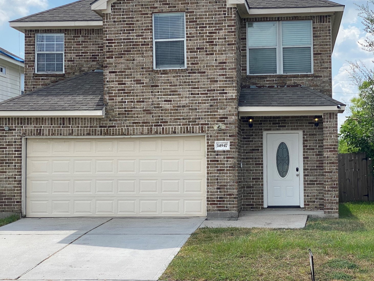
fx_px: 789
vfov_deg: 20.2
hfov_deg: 26.7
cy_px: 125
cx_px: 209
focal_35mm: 73
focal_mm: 6
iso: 20
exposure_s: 1/856
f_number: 2
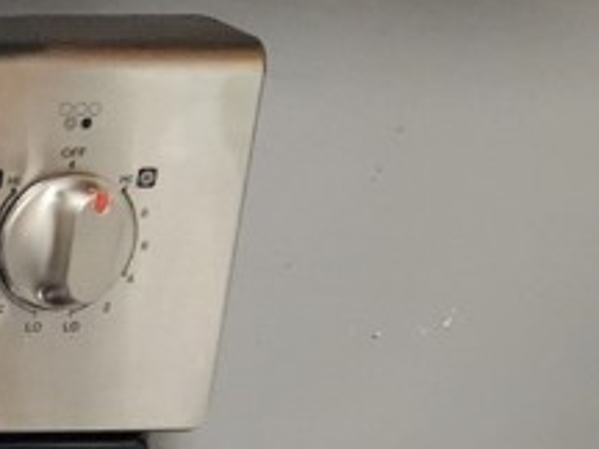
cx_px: -702
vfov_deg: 12.6
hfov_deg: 14.2
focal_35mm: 109
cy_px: 746
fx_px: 1886
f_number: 1.8
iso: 1000
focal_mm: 6.4
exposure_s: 1/120
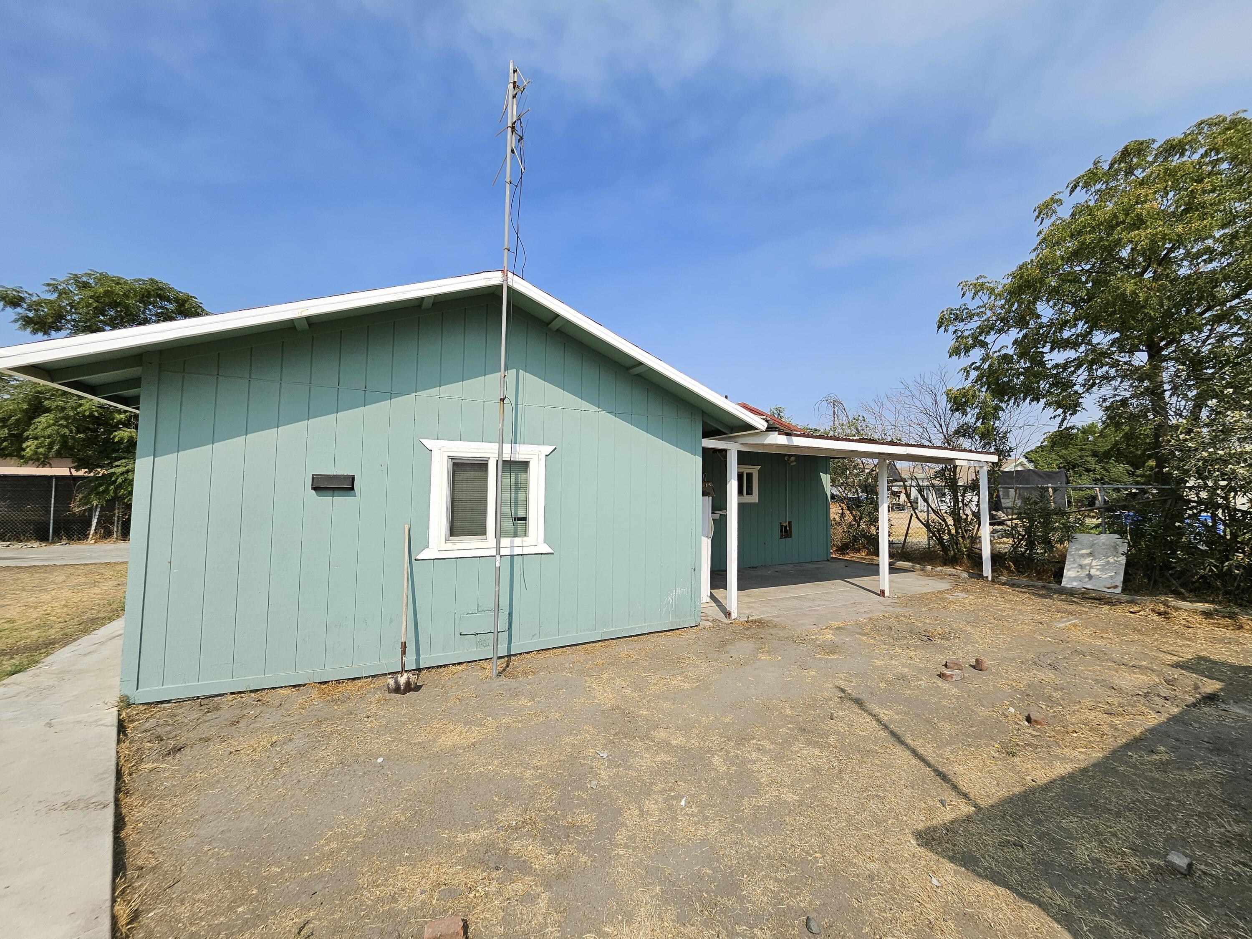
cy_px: 470
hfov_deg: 106.2
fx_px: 470
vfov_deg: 89.9
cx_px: 626
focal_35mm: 13
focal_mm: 1.74
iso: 32
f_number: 2.2
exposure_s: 1/1157
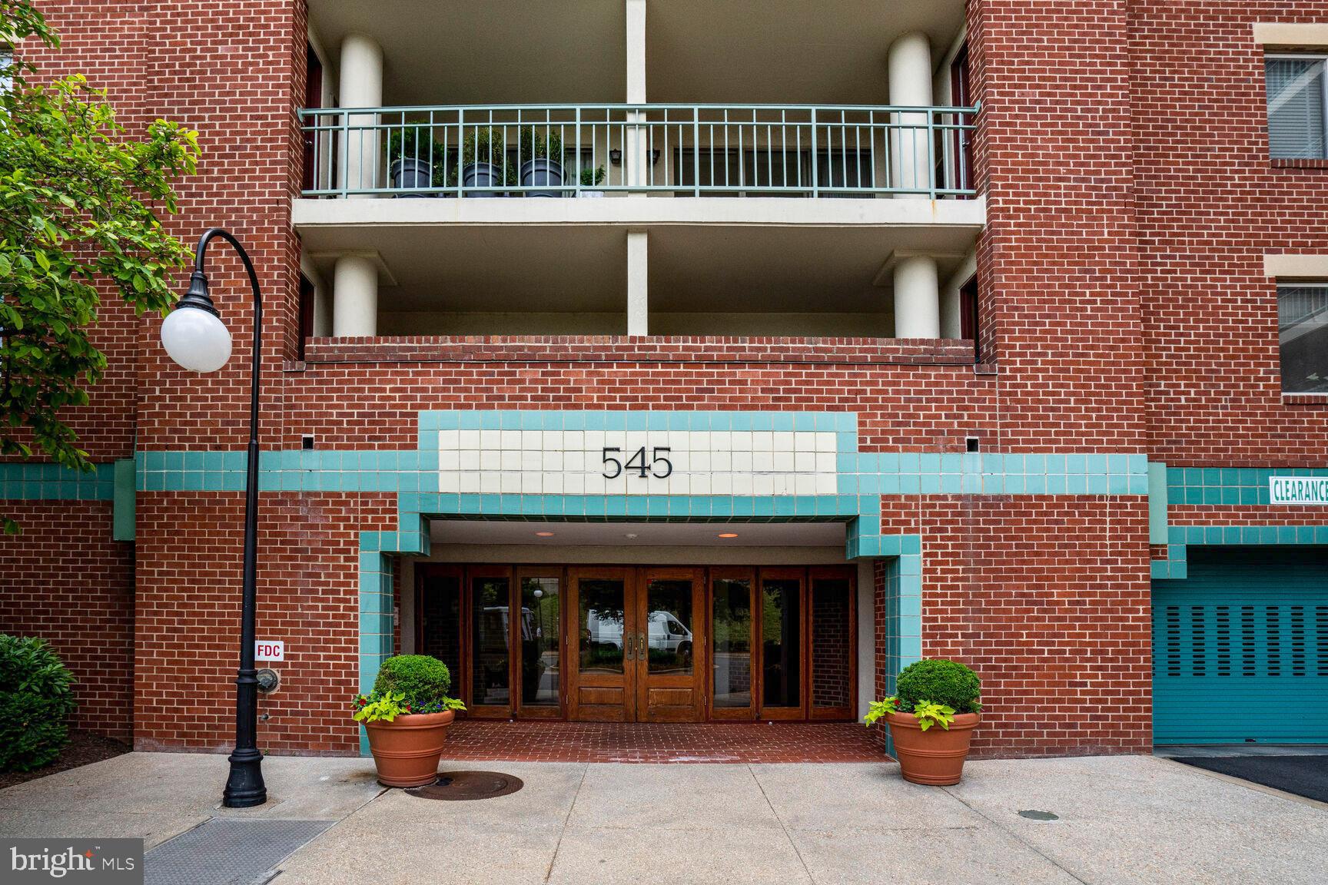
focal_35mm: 16
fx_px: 590
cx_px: 664
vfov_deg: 73.7
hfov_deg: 96.7
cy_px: 442
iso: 800
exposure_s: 1/800
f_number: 8
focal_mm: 16
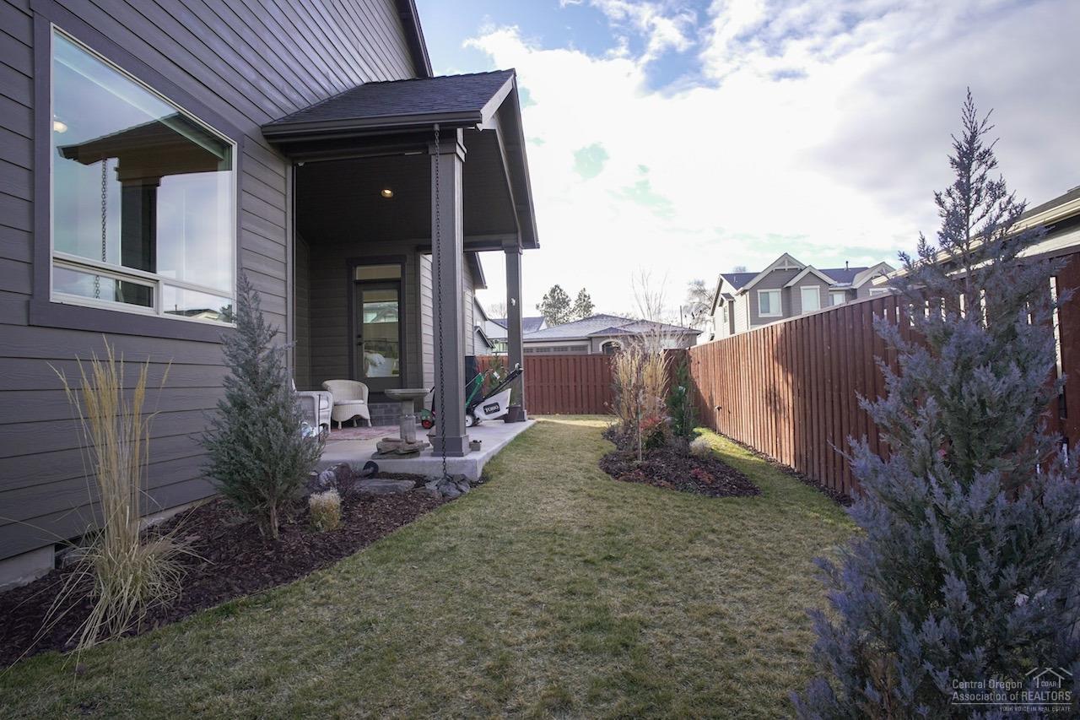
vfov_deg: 67.4
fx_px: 540
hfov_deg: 90.0
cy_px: 360
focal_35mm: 18
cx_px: 540
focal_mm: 18
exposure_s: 1/250
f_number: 8
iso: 640
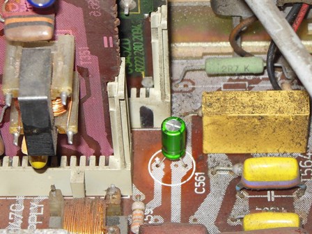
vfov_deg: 19.4
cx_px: 156
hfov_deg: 25.7
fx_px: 685
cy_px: 117
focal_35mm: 76
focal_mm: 13.6
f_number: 4.4
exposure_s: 1/60
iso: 200
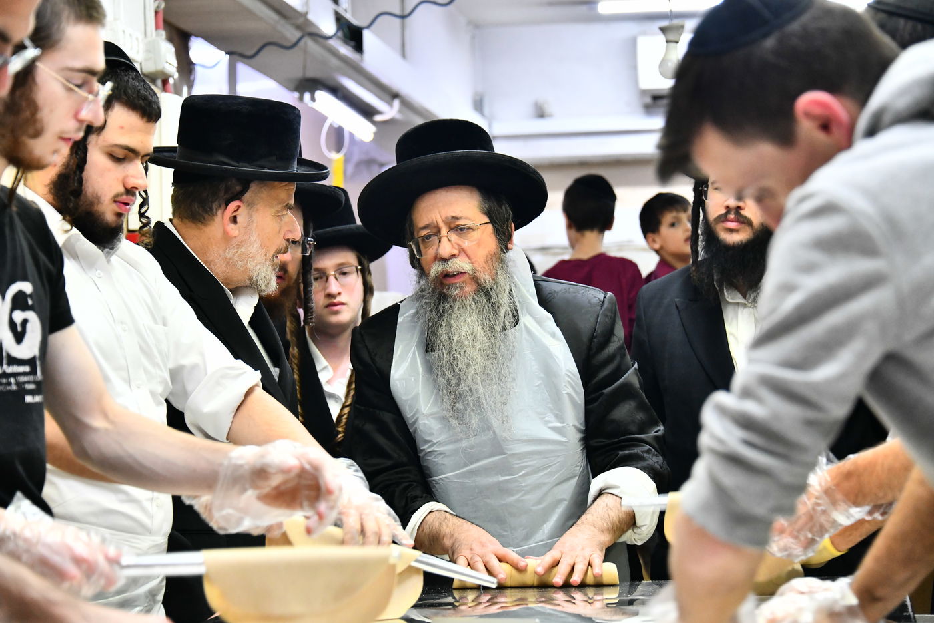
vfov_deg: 13.0
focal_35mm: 105
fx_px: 2724
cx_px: 467
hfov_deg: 19.5
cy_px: 312
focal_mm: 105
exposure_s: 1/160
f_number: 5.3
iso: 3200
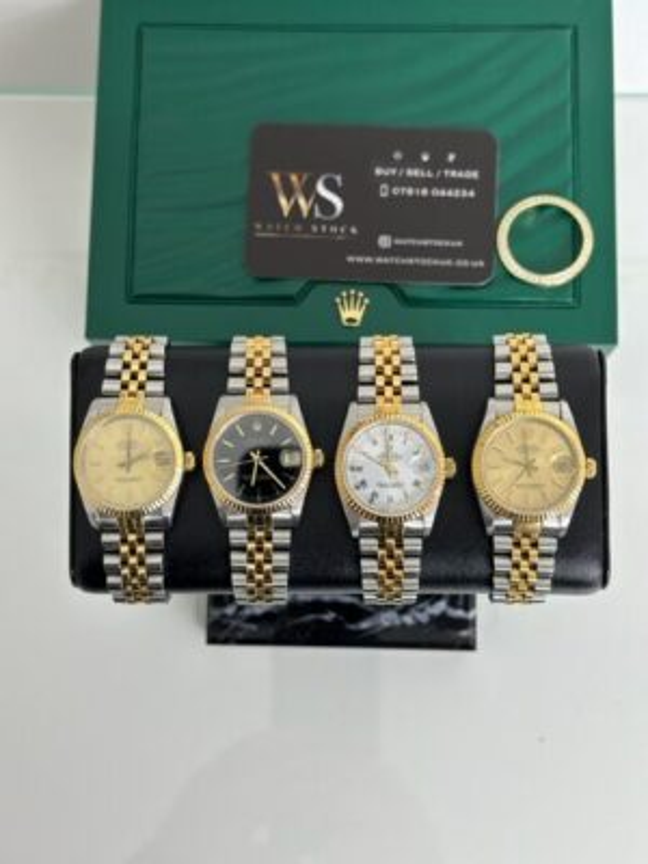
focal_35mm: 48
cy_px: 432
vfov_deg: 39.7
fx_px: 1198
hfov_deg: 30.3
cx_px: 324
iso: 125
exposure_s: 1/100
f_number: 1.78
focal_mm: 6.86
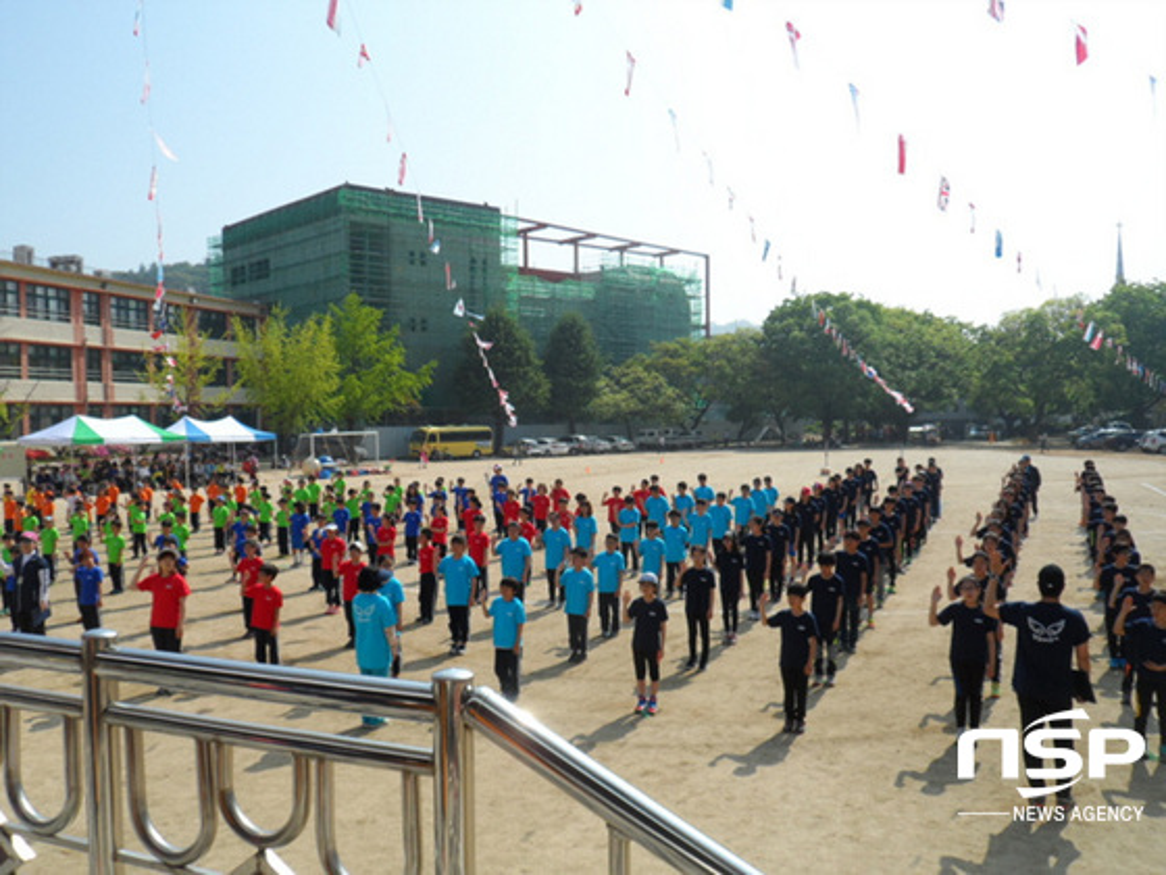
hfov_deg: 56.8
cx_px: 583
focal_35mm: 32
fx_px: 1078
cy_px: 438
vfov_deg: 44.2
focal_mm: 5.8
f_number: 3.3
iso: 80
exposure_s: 1/1000
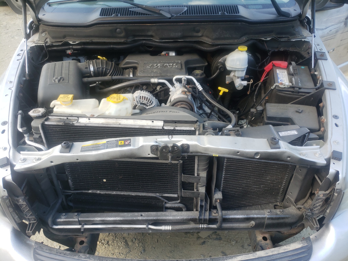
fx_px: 261
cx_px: 174
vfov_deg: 53.1
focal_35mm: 26
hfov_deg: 67.3
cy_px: 130
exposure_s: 1/270
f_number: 1.5
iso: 50
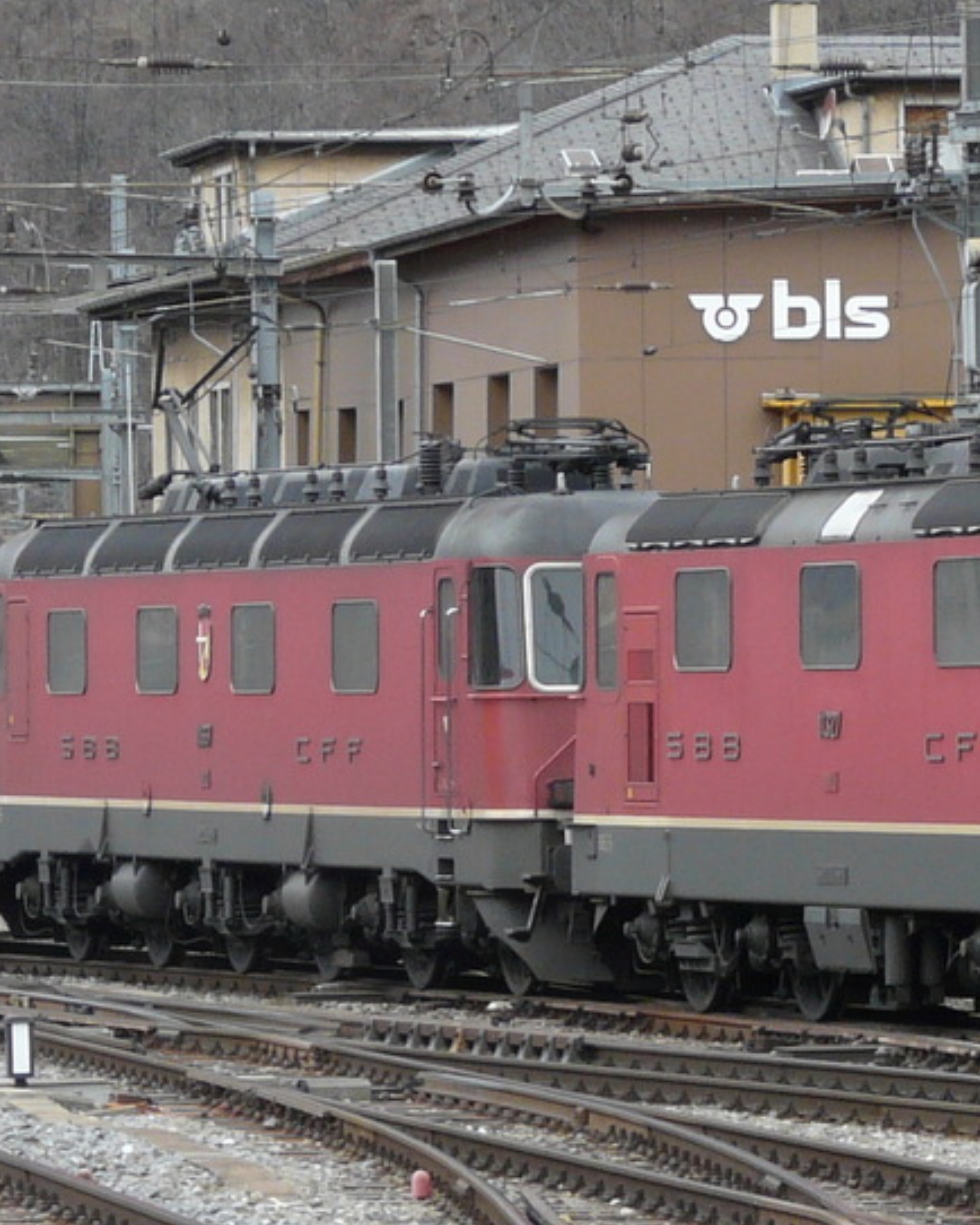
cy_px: 541
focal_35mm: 182
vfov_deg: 10.6
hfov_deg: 8.5
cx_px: 784
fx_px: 6595
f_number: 5
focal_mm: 16.6
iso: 100
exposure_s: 1/200
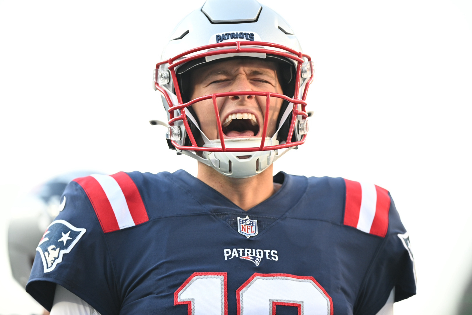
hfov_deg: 5.2
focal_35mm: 400
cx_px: 236
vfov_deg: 3.4
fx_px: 5244
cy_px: 158
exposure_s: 1/2500
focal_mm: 400
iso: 1600
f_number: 2.8
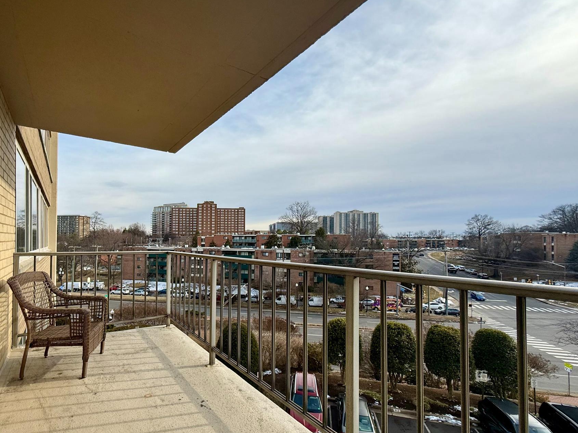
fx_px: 284
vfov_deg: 74.5
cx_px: 235
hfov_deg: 90.0
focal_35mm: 17
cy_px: 238
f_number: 2.2
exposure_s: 1/1339
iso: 50
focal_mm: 2.22
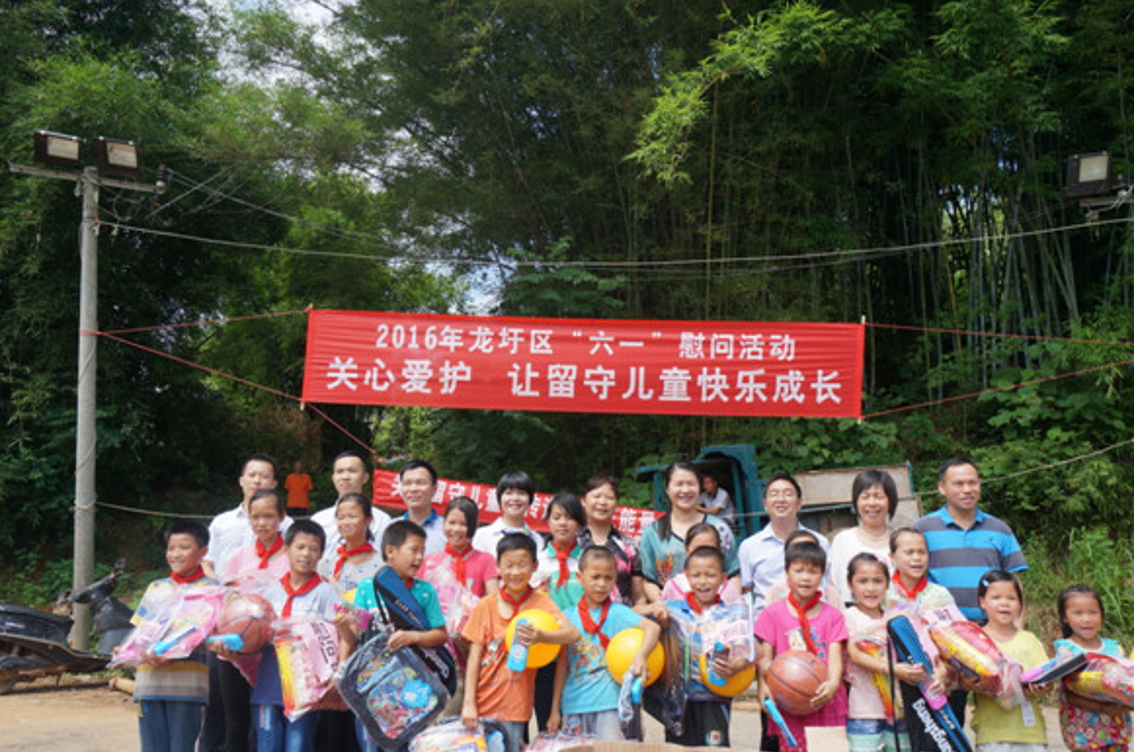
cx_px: 580
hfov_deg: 60.4
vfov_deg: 42.2
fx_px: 975
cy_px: 381
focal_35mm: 31
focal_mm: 20
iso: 100
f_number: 8
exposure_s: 1/125
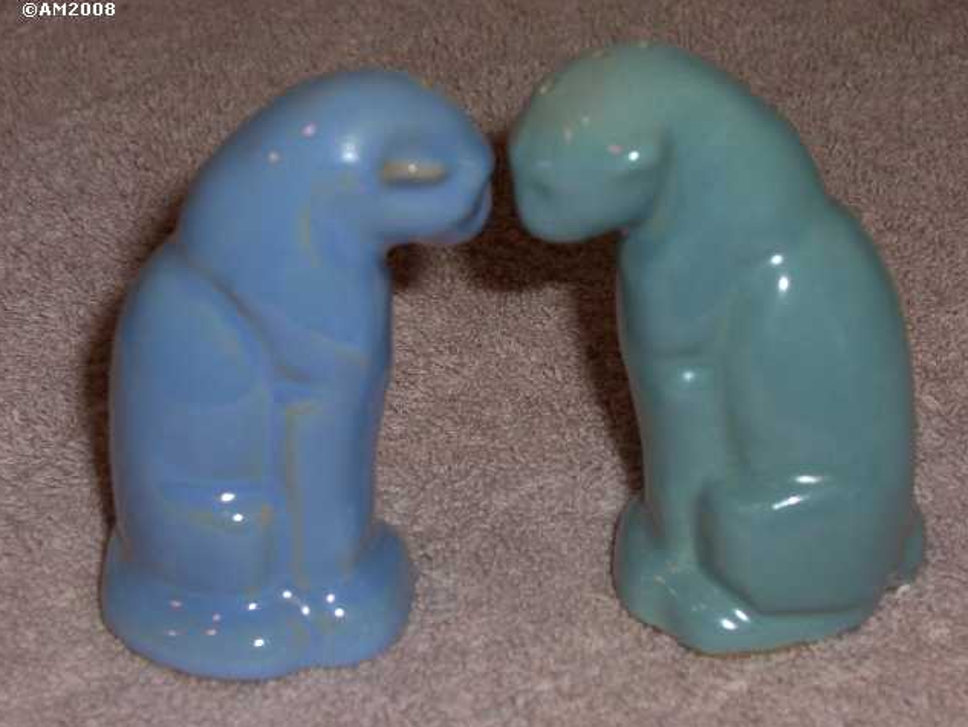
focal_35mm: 94
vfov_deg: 15.7
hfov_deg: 20.9
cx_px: 482
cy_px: 366
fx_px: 2629
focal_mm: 19.4
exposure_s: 1/30
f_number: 9.6
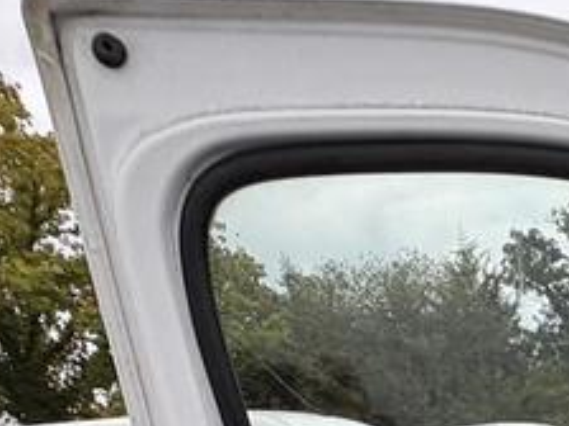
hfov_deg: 29.0
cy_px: 758
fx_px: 920
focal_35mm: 56
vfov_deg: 19.7
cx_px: 709
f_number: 2.2
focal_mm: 2.22
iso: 64
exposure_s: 1/99
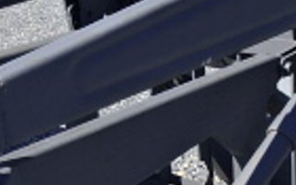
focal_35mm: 116
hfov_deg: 17.8
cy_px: 218
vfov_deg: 11.1
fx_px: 935
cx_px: 44
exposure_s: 1/800
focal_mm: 4.1
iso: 80
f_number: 3.5
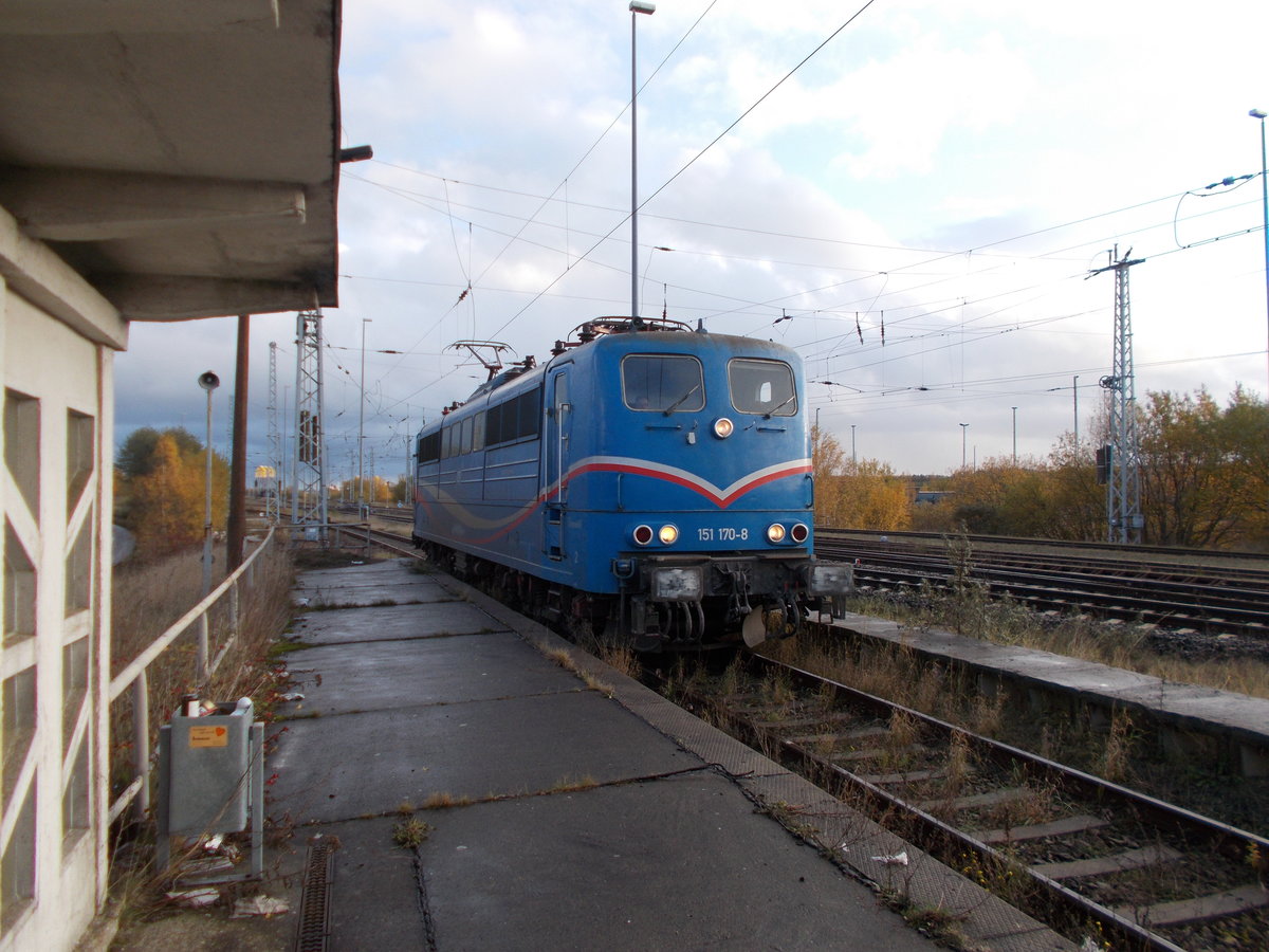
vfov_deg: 53.1
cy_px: 476
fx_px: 953
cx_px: 634
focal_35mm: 26
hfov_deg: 67.3
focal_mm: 4.6
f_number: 3.2
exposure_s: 1/250
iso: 80
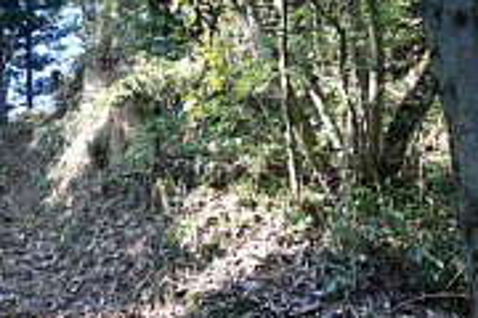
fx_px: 1075
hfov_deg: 24.7
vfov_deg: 16.8
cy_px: 180
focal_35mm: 81
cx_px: 104
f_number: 3.2
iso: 80
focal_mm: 7.4
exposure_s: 1/50
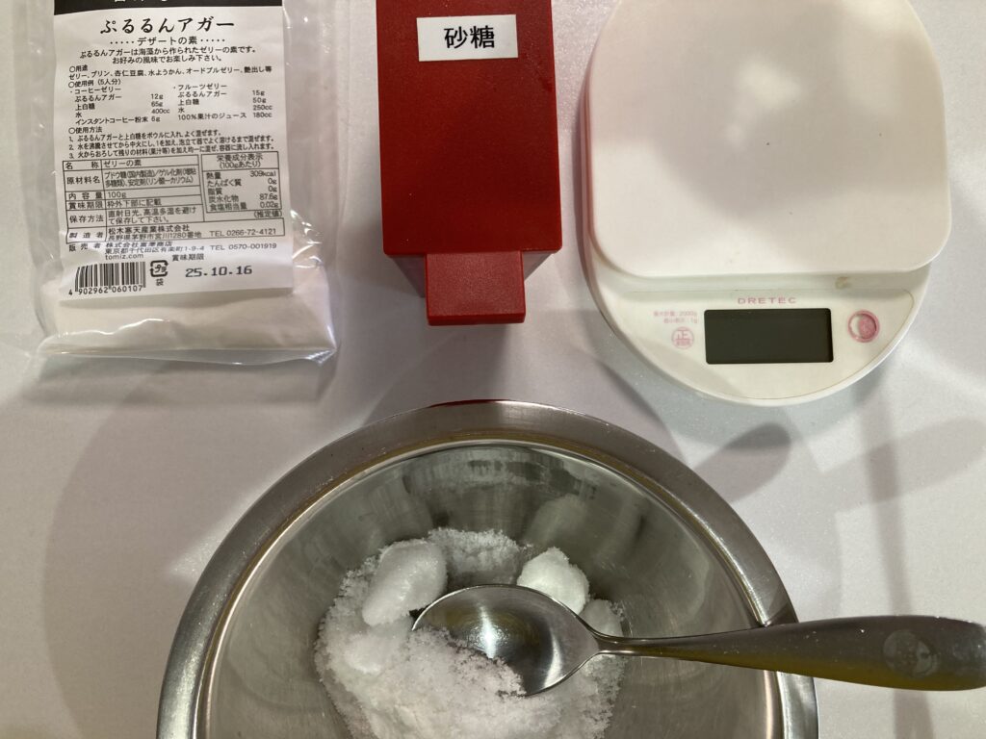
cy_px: 370
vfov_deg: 49.7
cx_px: 493
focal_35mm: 28
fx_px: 798
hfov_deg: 63.4
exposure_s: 1/50
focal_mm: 3.99
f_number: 1.8
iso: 80
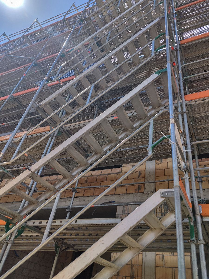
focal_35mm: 23
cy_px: 140
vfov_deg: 73.9
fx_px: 185
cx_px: 104
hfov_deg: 58.9
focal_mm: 6.06
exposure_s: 1/2764
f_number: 1.8
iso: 50
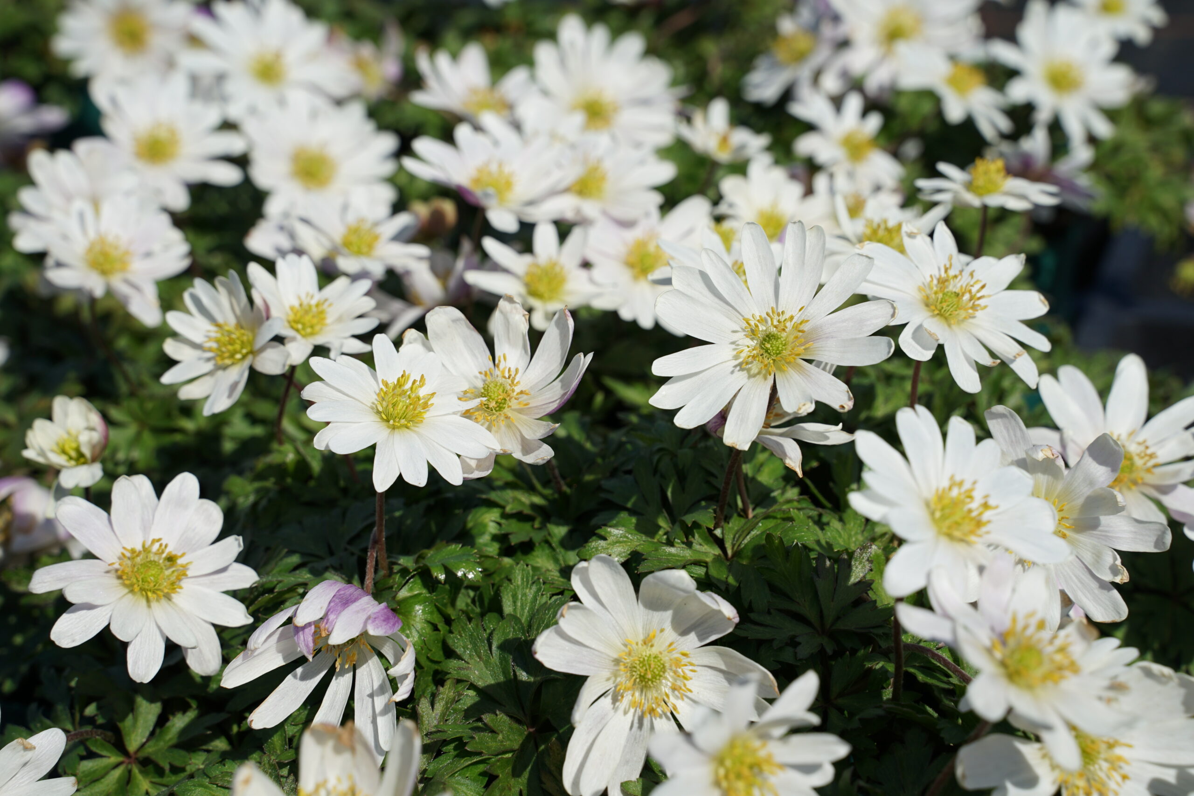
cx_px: 597
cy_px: 398
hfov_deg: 27.0
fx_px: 2487
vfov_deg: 18.2
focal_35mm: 75
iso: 100
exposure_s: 1/500
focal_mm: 75
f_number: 9
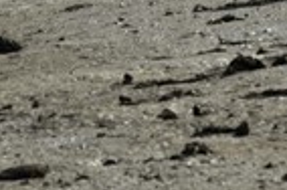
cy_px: -77
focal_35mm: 891
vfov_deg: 1.5
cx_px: 33
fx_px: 7087
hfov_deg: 2.3
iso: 100
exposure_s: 1/400
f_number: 8.5
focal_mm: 200
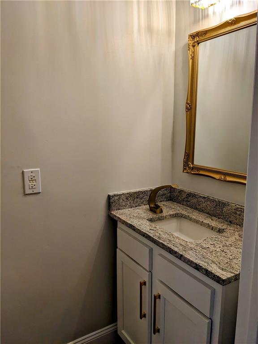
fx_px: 268
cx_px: 129
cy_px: 172
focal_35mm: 27
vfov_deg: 65.3
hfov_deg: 51.4
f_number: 1.73
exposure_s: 1/120
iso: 66
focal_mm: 4.38
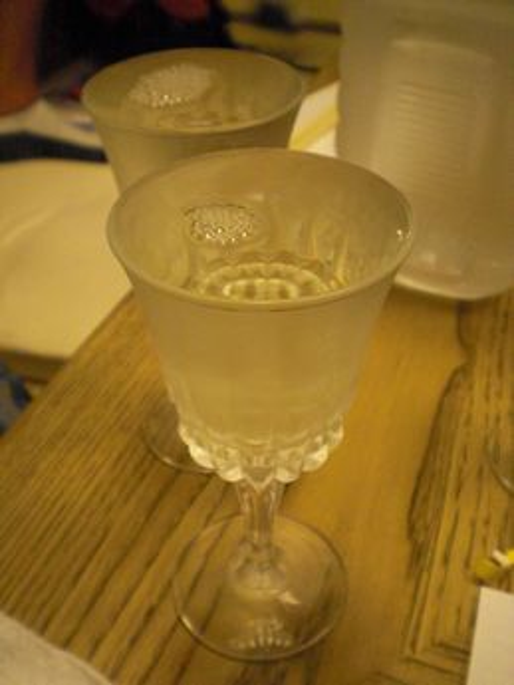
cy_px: 342
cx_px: 257
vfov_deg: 49.0
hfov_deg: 37.7
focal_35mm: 38
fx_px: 752
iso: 800
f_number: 3.1
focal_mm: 6.3
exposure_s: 1/30
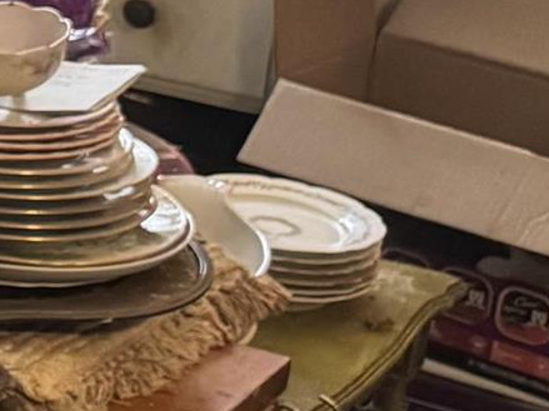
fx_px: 2664
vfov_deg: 8.8
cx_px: -1119
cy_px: 19
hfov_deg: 9.3
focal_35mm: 168
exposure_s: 1/60
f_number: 1.78
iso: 640
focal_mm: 6.76
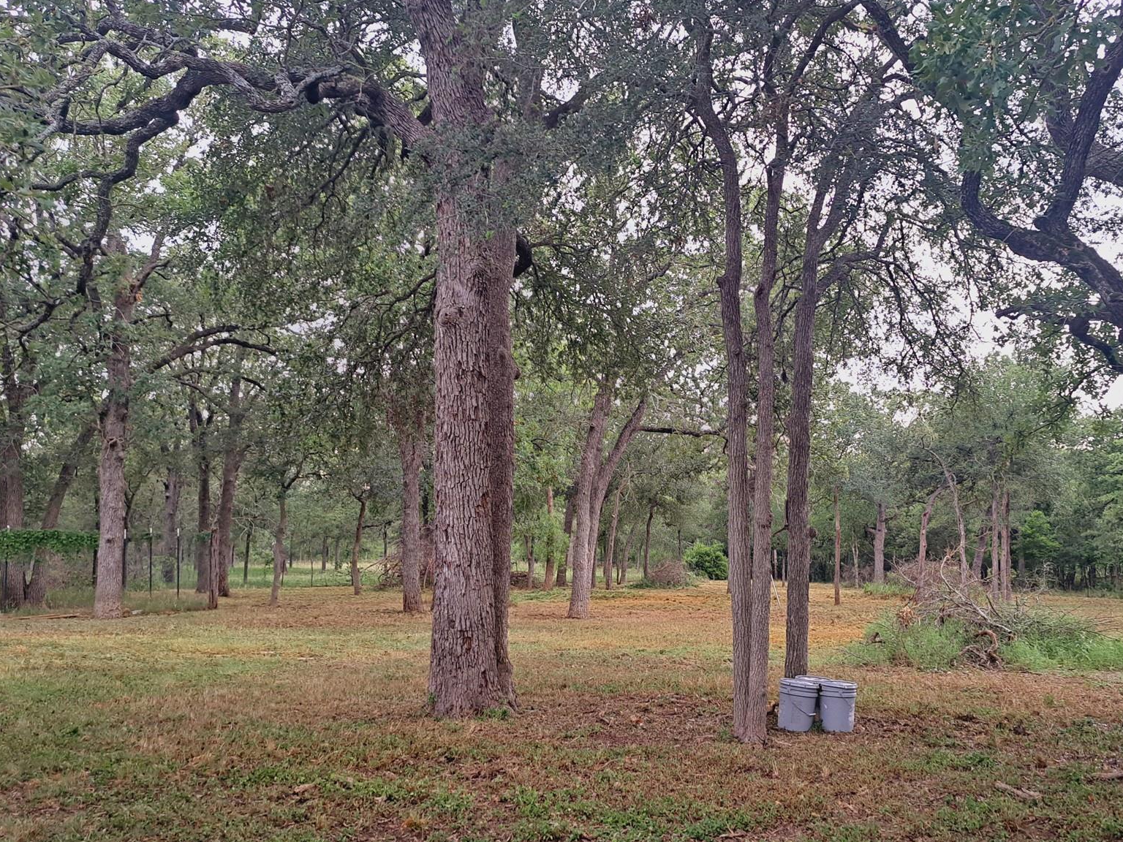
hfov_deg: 56.2
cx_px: 697
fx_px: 1038
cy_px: 489
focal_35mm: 32
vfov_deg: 44.0
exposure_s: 1/60
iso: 100
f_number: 1.8
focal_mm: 5.23
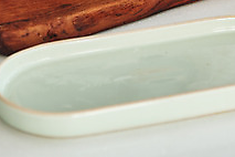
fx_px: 1286
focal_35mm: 197
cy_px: -46
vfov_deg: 6.9
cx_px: 155
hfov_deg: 10.4
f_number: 4.5
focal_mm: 70
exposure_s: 1/200
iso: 640
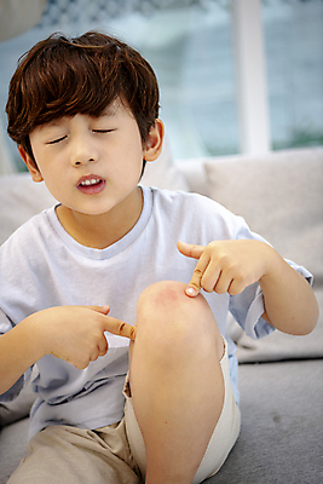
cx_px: 162
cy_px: 242
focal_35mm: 62
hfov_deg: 21.9
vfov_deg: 32.4
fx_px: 834
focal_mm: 62
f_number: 2.8
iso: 400
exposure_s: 1/125
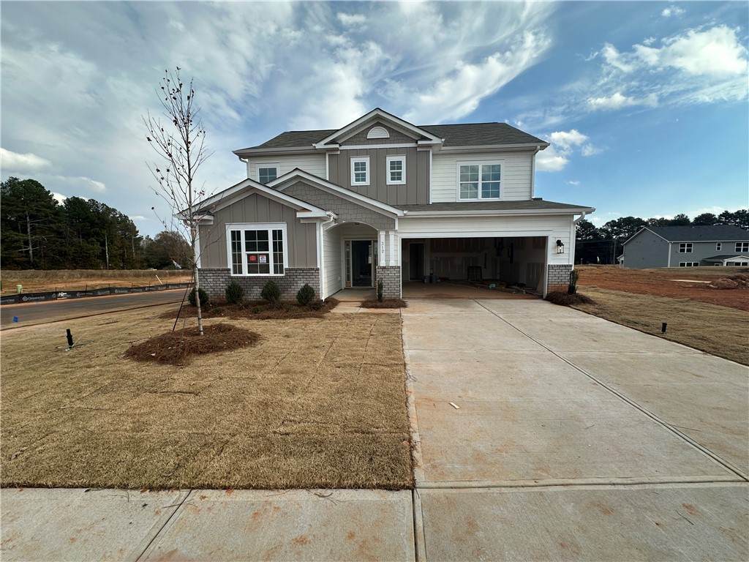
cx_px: 374
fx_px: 303
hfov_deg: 102.1
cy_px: 281
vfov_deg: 85.7
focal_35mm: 14
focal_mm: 2.22
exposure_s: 1/1171
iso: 40
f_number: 2.2
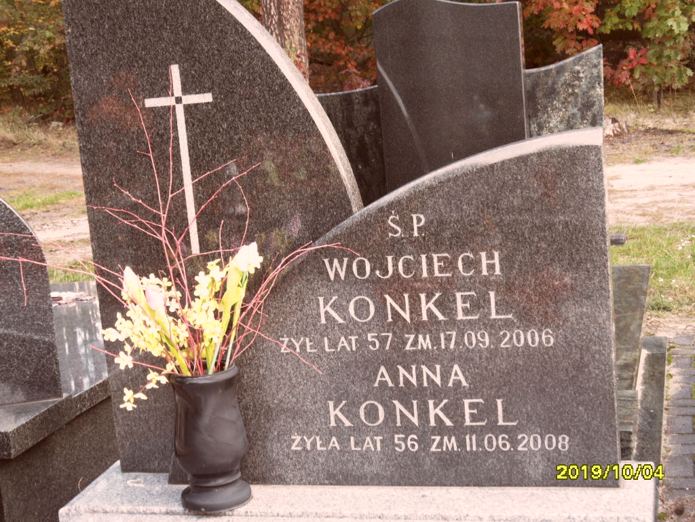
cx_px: 348
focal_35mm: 60
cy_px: 261
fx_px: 1205
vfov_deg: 24.4
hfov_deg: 32.2
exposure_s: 1/45
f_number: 4
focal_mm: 10.3
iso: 100
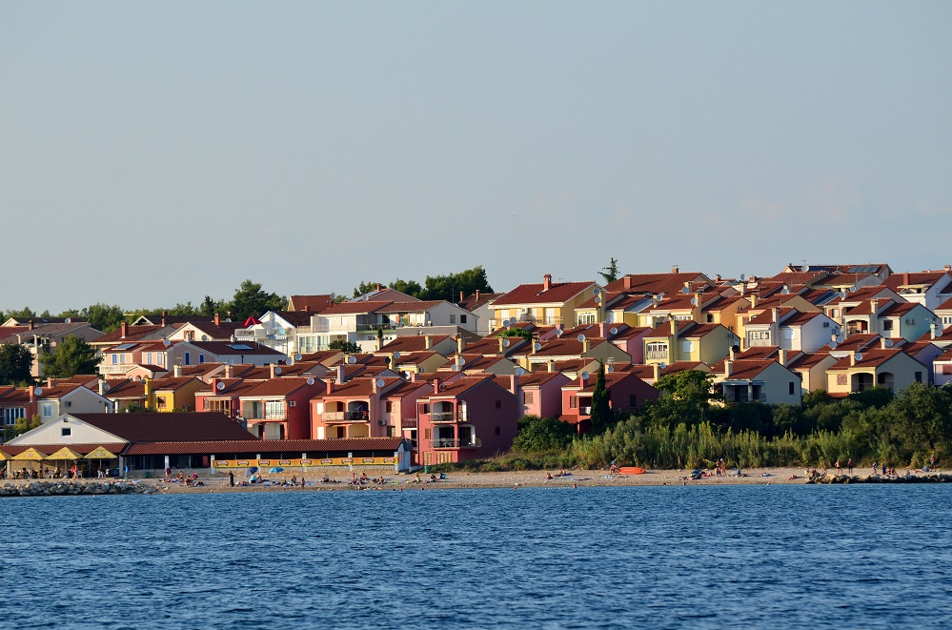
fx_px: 7123
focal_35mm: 270
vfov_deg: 5.1
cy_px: 315
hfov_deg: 7.6
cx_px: 476
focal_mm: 180
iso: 400
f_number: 6.3
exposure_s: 1/1250
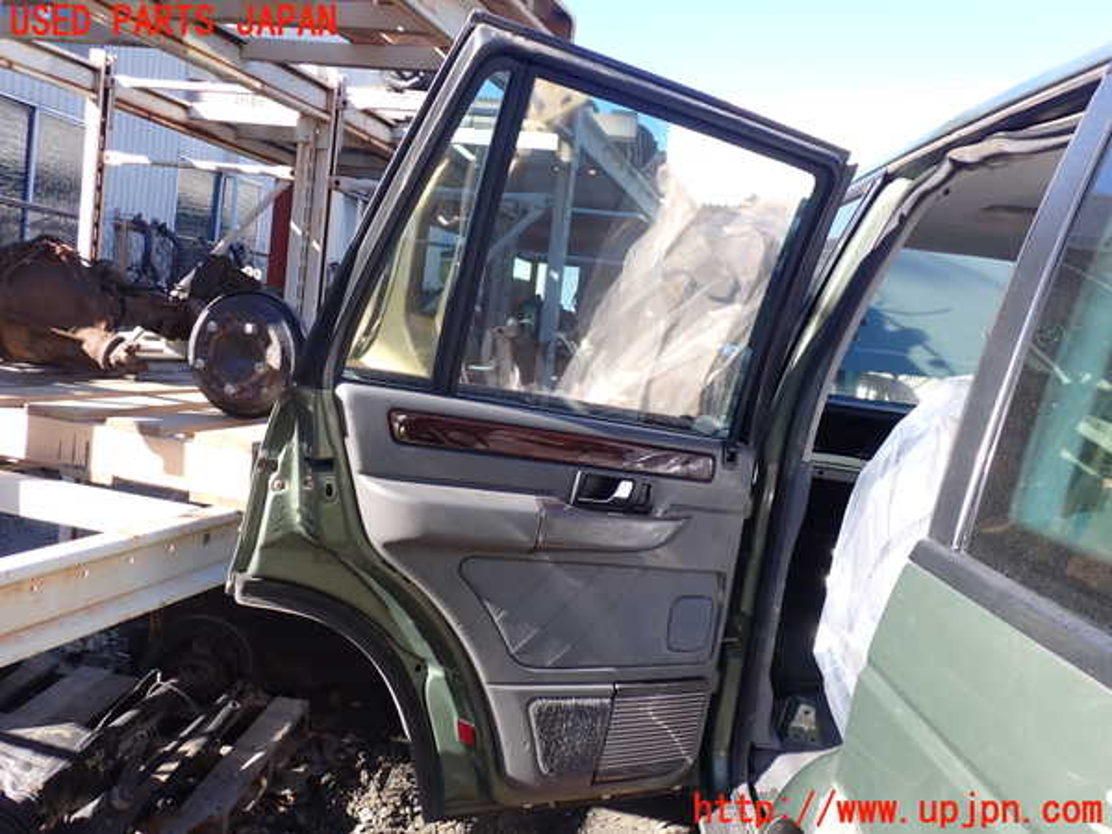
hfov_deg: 60.0
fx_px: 964
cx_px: 556
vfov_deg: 46.8
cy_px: 417
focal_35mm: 30
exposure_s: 1/250
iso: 100
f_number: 3.2
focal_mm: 5.4
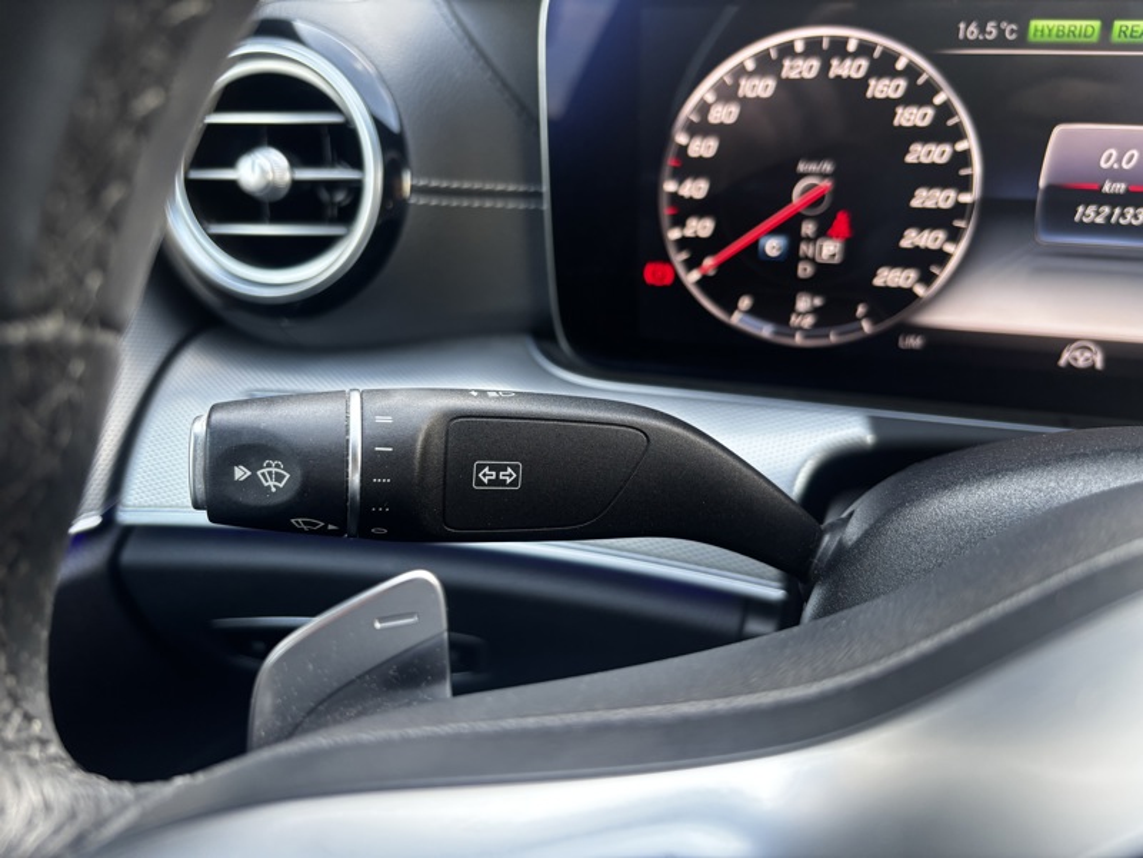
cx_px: 572
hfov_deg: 67.3
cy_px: 429
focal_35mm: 26
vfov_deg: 53.1
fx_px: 859
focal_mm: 5.96
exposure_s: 1/82
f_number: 1.6
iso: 125
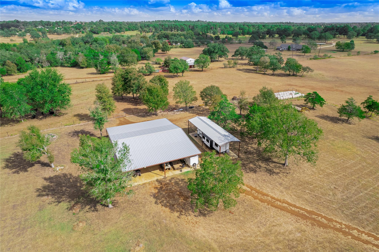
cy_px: 126
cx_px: 190
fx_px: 231
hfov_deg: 78.6
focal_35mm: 22
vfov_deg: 57.2
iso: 110
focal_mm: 8.38
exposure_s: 1/2000
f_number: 2.8
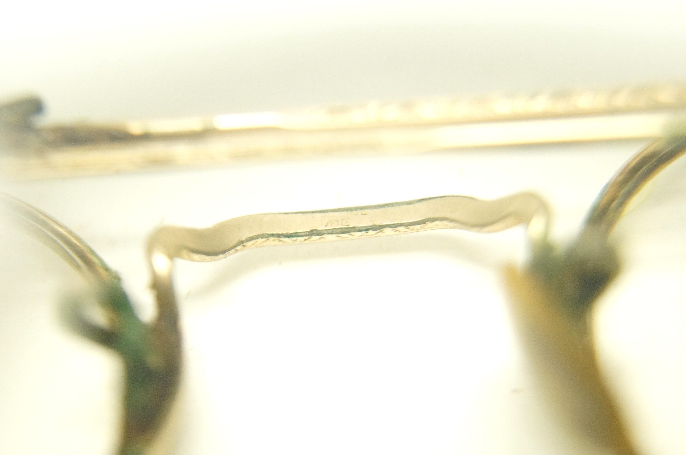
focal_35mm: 82
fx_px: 1570
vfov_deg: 16.5
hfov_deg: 24.7
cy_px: 228
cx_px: 343
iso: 2500
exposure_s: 1/100
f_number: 5.6
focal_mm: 55
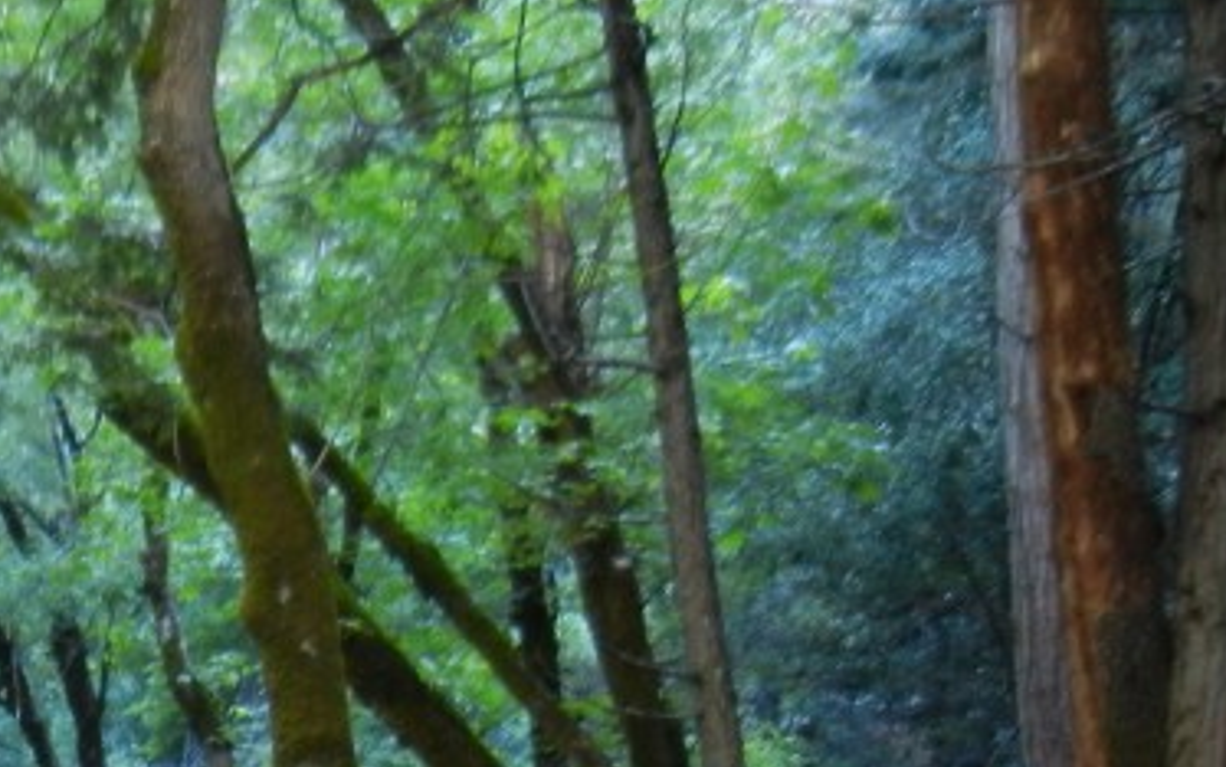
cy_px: 1032
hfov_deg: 21.3
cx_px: -423
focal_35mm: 87
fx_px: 2908
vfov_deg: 14.3
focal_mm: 5.4
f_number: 3.5
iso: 400
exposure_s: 1/30
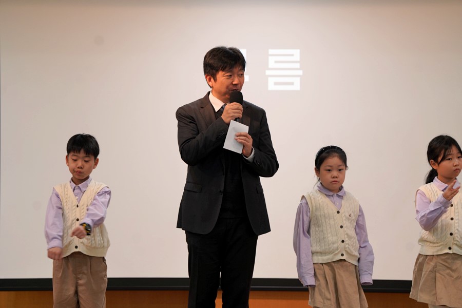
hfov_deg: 14.4
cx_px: 231
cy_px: 154
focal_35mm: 142
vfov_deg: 9.7
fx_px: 1822
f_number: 4
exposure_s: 1/160
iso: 640
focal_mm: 142
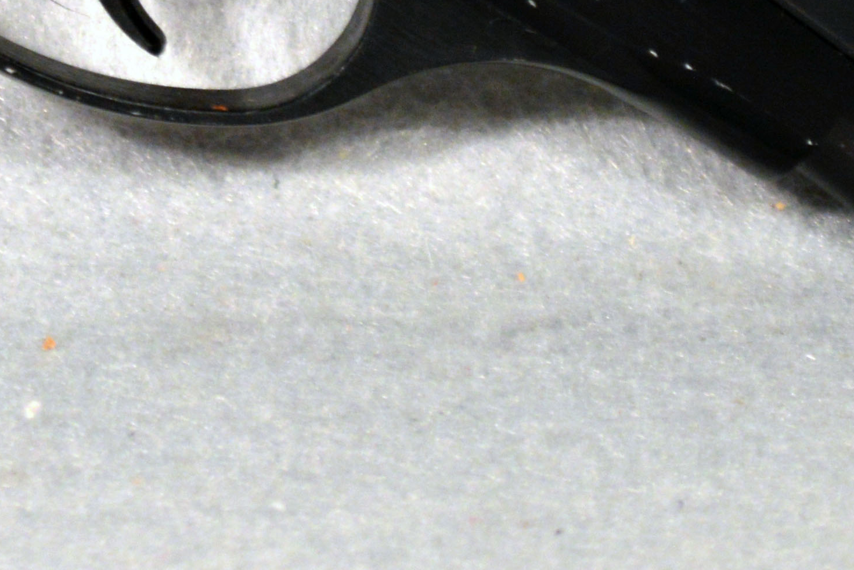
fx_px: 7996
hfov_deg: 6.1
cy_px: -392
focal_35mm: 337
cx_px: -82
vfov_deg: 4.1
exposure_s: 1/50
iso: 400
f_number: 5.6
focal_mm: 55
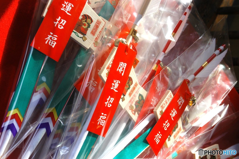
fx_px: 557
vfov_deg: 16.2
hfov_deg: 24.2
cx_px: 120
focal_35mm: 84
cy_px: 80
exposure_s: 1/200
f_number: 7.1
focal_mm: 56
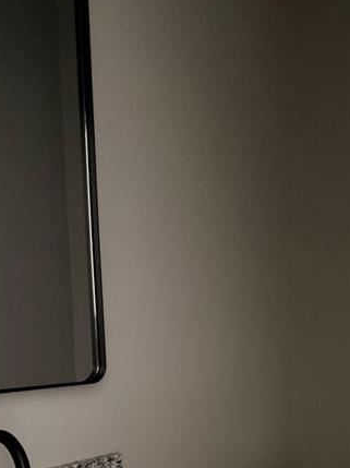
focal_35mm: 43
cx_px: 268
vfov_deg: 41.0
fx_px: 581
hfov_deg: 32.8
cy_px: 408
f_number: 1.78
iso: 1000
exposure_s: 1/32
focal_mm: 6.76
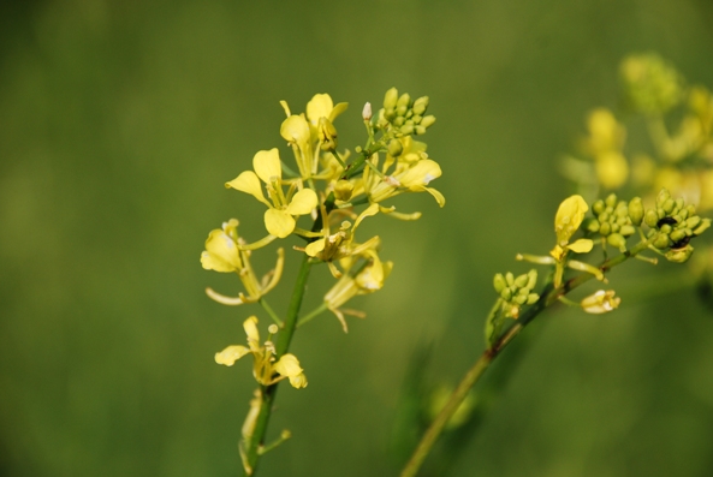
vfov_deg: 6.3
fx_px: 4334
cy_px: 238
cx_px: 369
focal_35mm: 219
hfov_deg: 9.4
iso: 200
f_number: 5.6
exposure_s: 1/500
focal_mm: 135
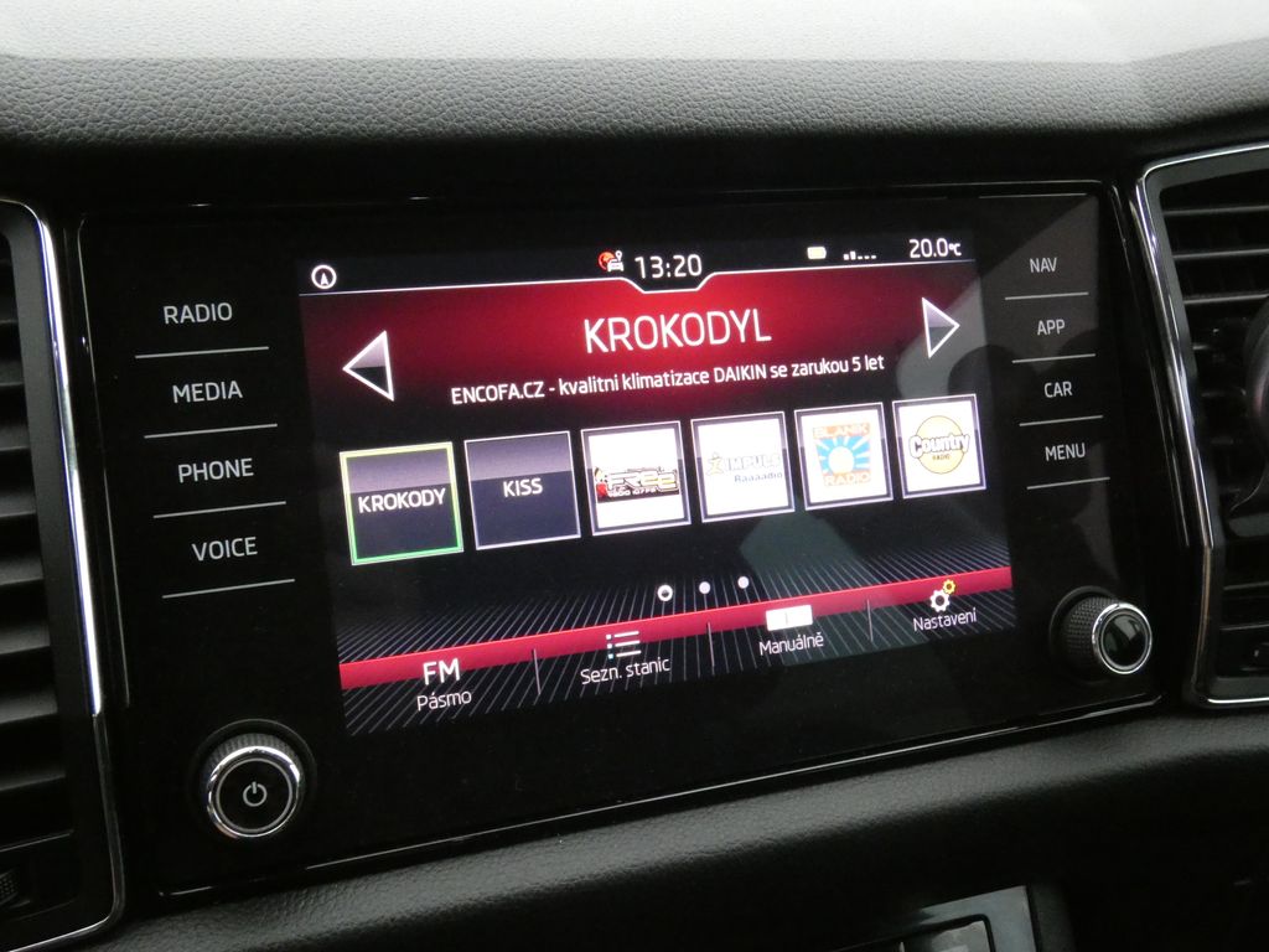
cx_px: 634
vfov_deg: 40.7
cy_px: 476
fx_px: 1283
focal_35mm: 35
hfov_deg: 52.6
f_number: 5.6
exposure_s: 1/80
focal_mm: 6.2
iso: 1250
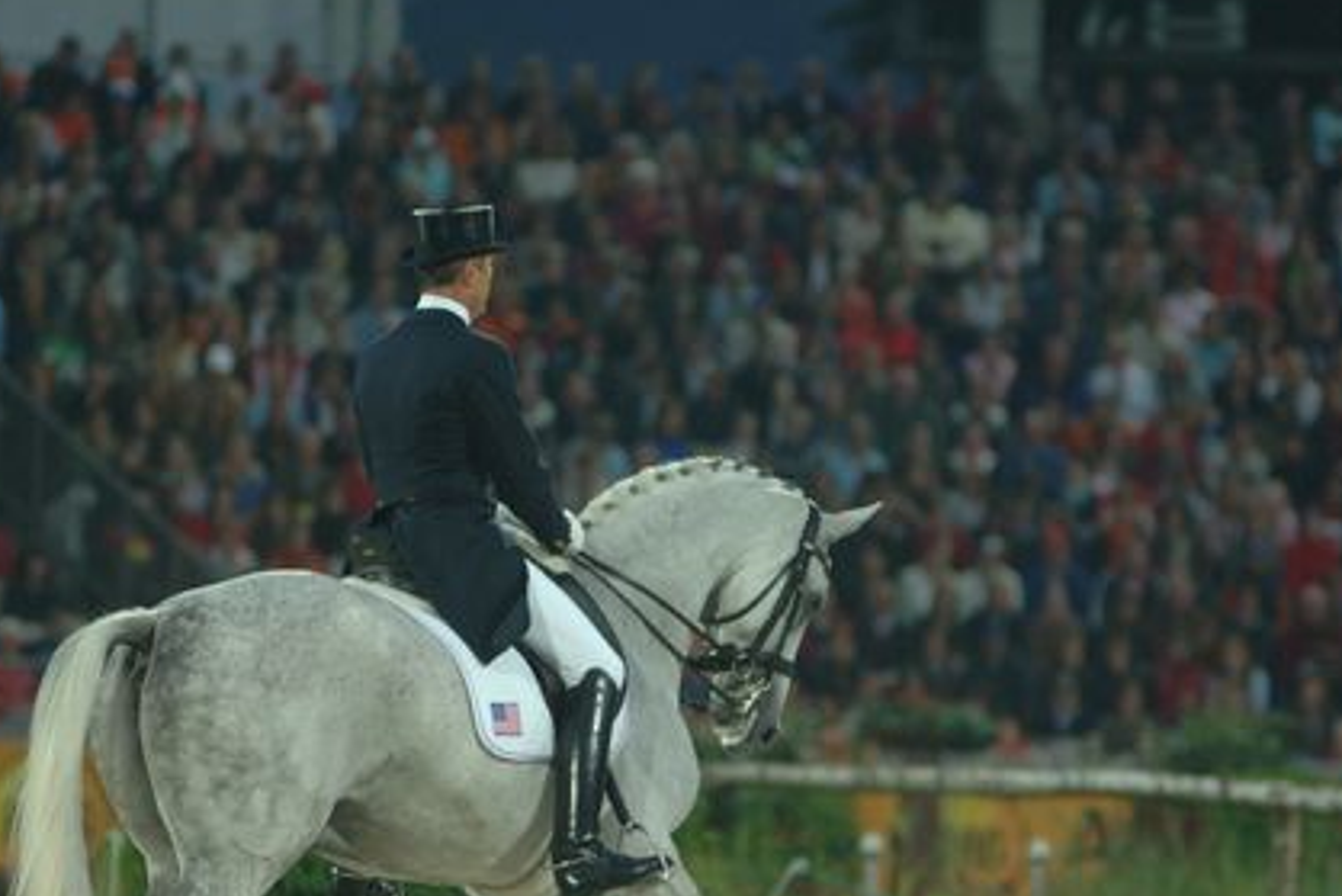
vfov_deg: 3.0
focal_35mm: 459
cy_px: 589
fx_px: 17115
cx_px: 620
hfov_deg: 4.5
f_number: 2.8
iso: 400
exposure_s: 1/320
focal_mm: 200
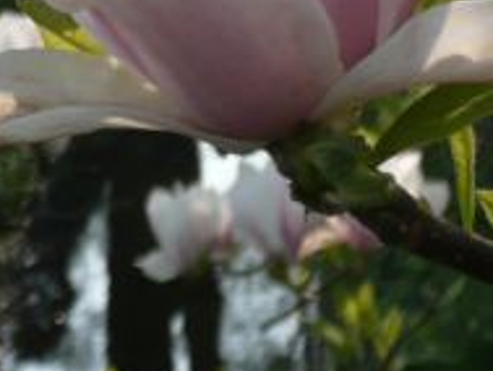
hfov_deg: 13.4
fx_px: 2052
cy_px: -144
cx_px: 576
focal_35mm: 144
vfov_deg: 10.1
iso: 100
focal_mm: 5.5
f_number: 3.6
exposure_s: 1/320
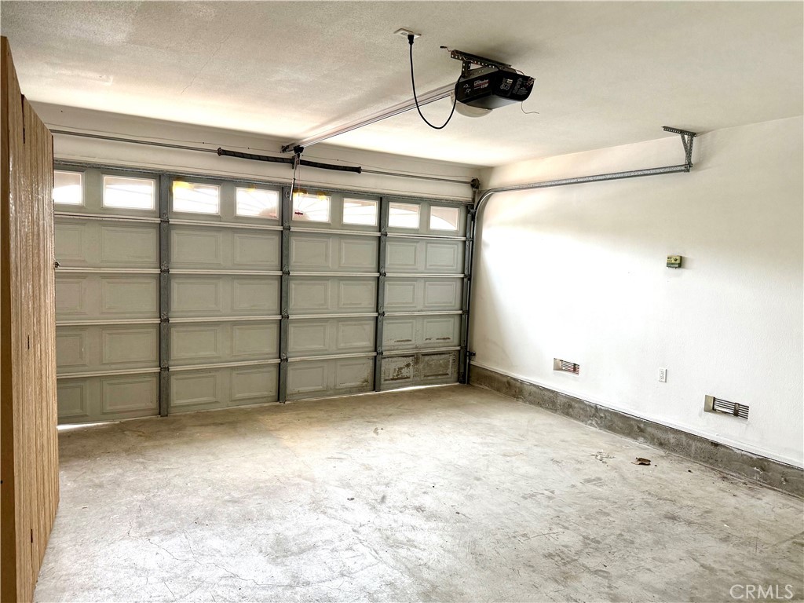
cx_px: 402
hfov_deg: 71.6
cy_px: 302
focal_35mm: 24
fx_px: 557
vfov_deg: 56.8
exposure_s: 1/60
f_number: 1.78
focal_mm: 6.76
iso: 160
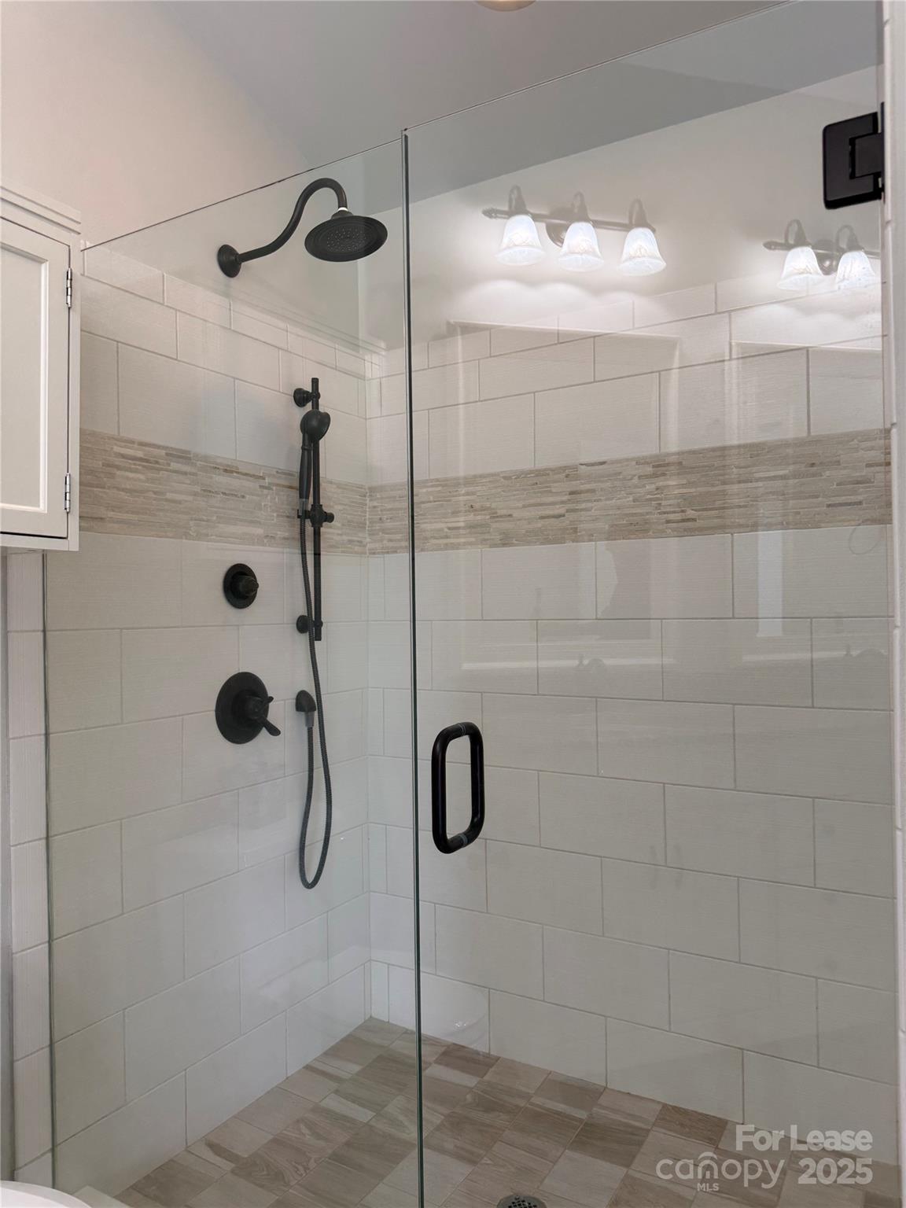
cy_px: 604
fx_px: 838
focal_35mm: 24
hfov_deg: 56.8
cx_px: 453
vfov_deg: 71.6
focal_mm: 6.76
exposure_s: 1/60
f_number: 1.78
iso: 100
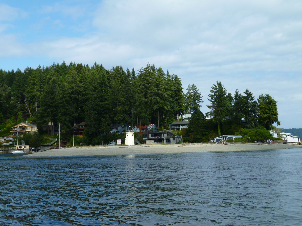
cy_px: 113
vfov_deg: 27.0
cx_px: 151
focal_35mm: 54
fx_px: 471
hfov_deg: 35.5
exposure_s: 1/400
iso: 80
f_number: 4.5
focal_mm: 9.7
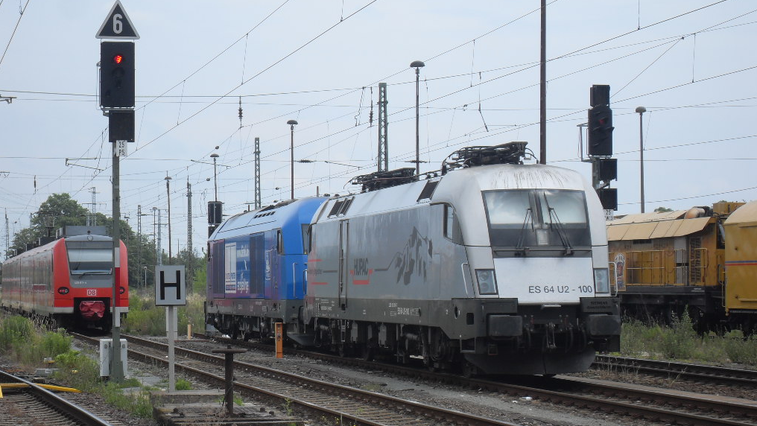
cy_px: 252
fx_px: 2249
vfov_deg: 10.8
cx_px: 379
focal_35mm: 112
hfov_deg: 19.1
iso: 80
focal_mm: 18.1
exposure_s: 1/350
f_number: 5.2
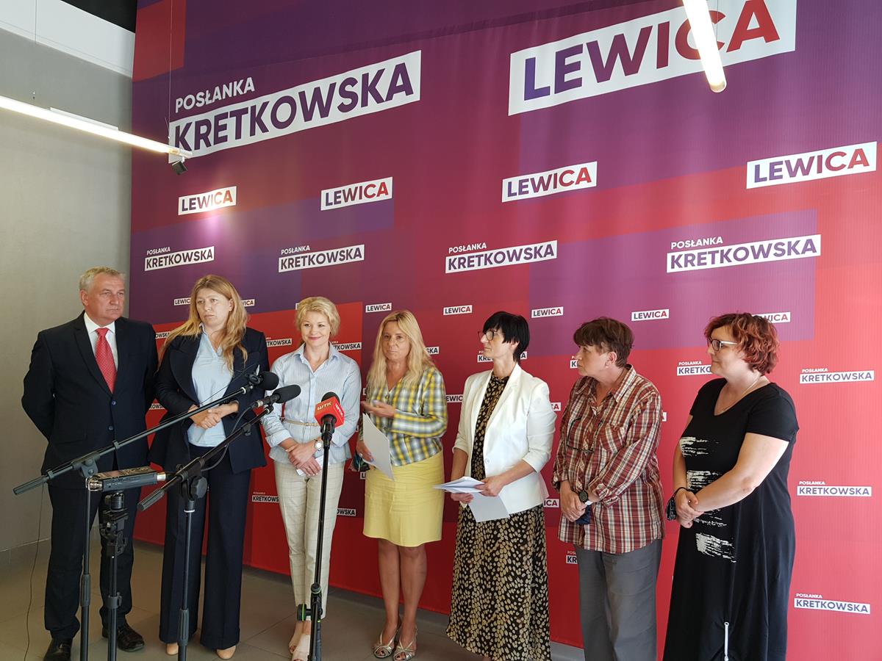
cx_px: 441
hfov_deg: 67.3
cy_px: 330
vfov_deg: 53.1
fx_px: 662
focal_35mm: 26
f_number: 1.7
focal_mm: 4.2
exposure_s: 1/50
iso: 50
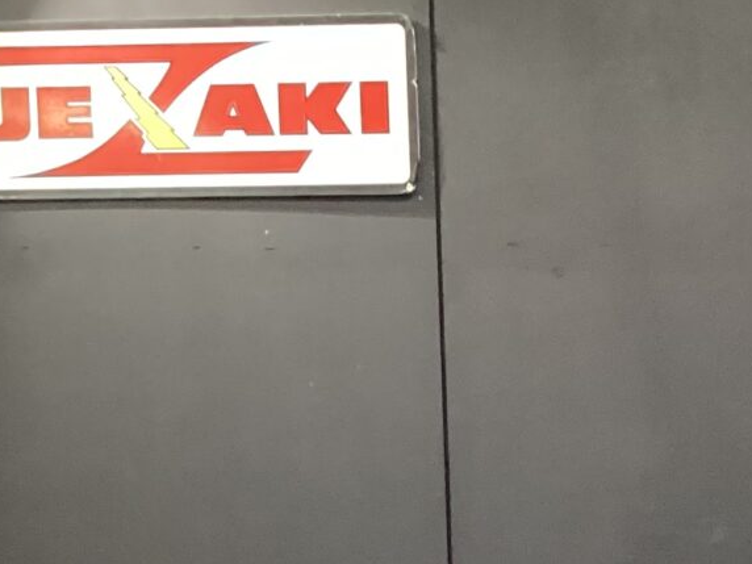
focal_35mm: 104
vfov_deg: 13.2
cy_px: 933
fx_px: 2259
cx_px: 781
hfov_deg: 18.3
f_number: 2.4
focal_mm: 3.3
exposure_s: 1/40
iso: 400
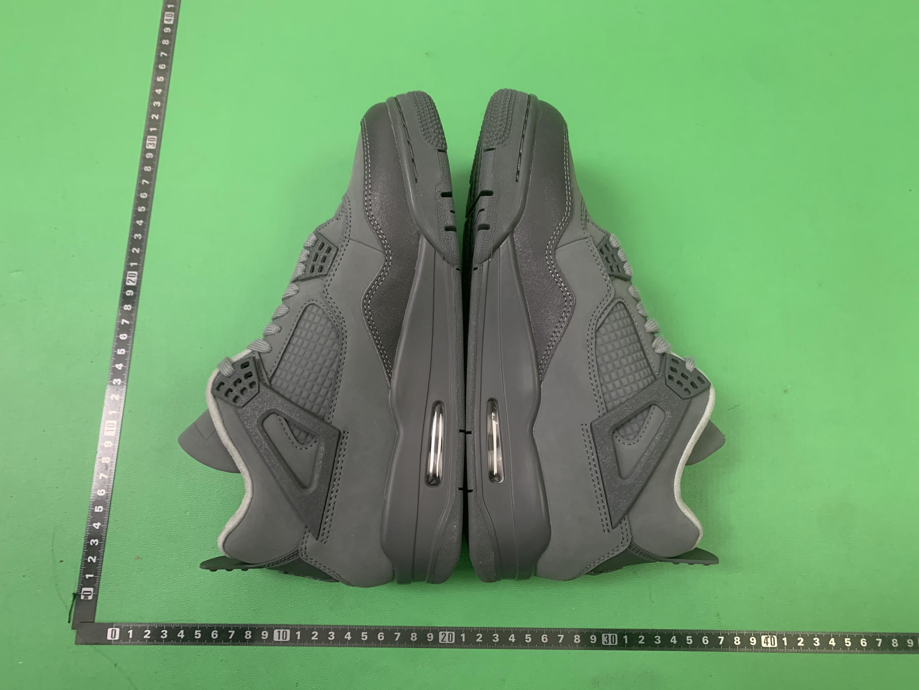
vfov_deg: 53.1
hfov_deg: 67.3
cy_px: 345
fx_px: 690
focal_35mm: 26
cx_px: 460
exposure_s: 1/60
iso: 200
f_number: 1.8
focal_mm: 4.25
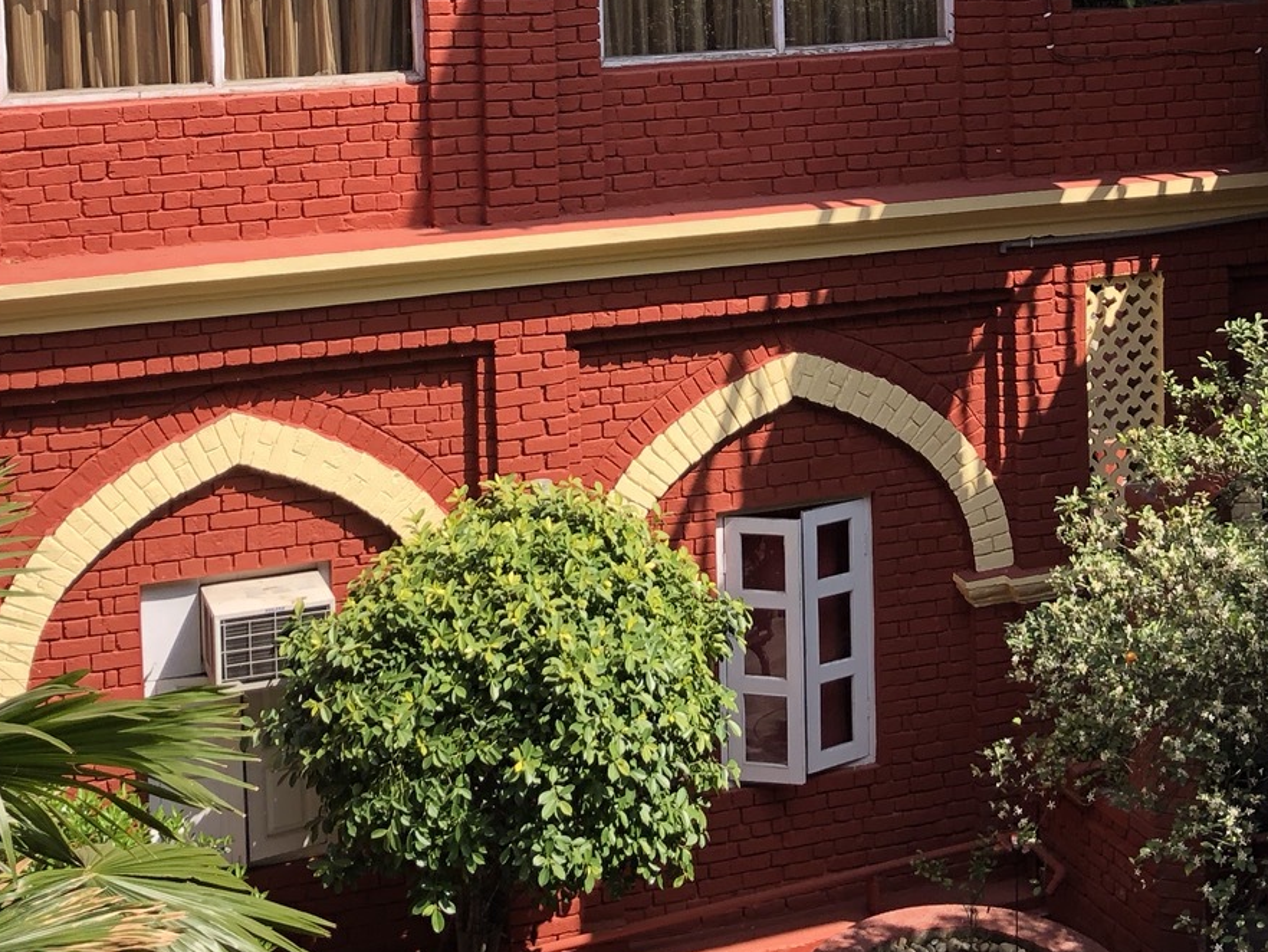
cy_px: 27
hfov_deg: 29.8
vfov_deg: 21.9
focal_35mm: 65
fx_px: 2382
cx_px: 715
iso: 20
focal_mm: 3.99
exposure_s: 1/640
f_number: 1.8
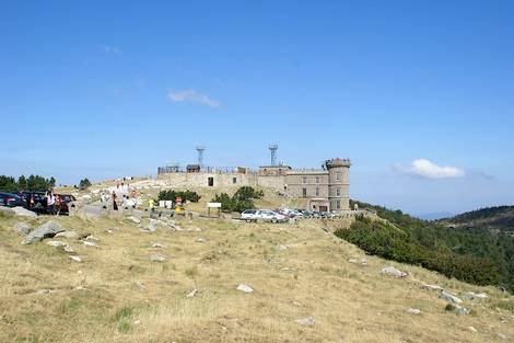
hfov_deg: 57.2
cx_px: 257
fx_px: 471
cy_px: 172
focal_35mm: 33
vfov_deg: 39.9
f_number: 10
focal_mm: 22
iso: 100
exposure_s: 1/160
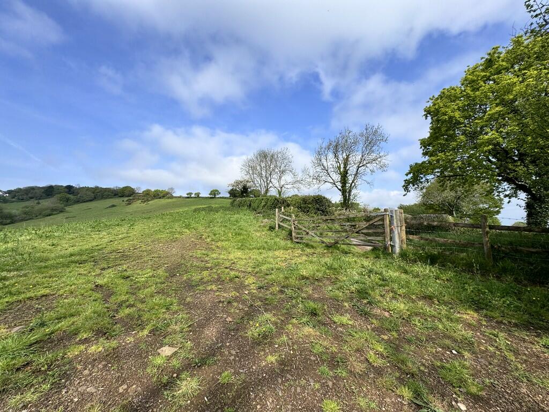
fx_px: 222
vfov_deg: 85.7
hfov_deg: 102.1
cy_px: 206
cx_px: 274
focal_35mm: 14
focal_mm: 2.22
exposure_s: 1/2028
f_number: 2.2
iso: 50
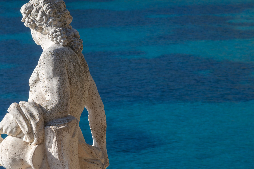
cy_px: 84
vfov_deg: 10.7
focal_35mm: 128
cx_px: 121
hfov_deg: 16.0
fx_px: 903
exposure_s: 1/100
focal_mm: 120
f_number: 11
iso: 125
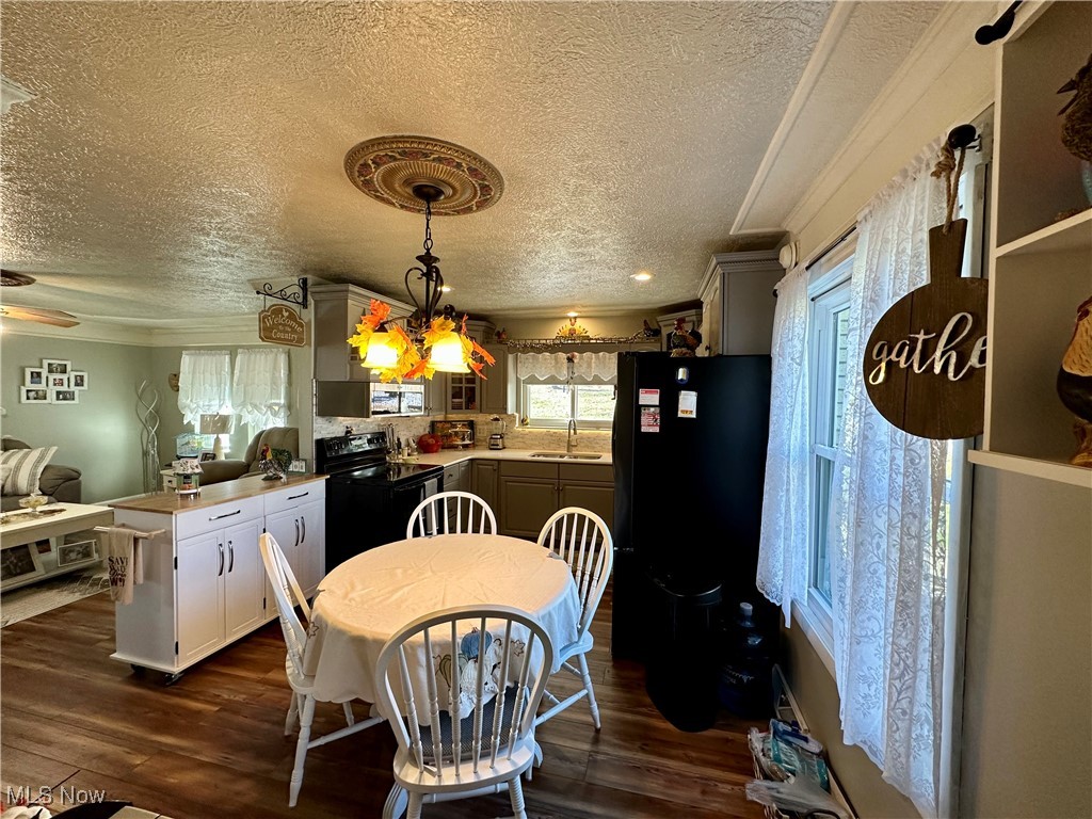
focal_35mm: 14
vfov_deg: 85.7
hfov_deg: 102.1
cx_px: 546
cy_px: 410
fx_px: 442
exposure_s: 1/120
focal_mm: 2.22
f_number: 2.2
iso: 160
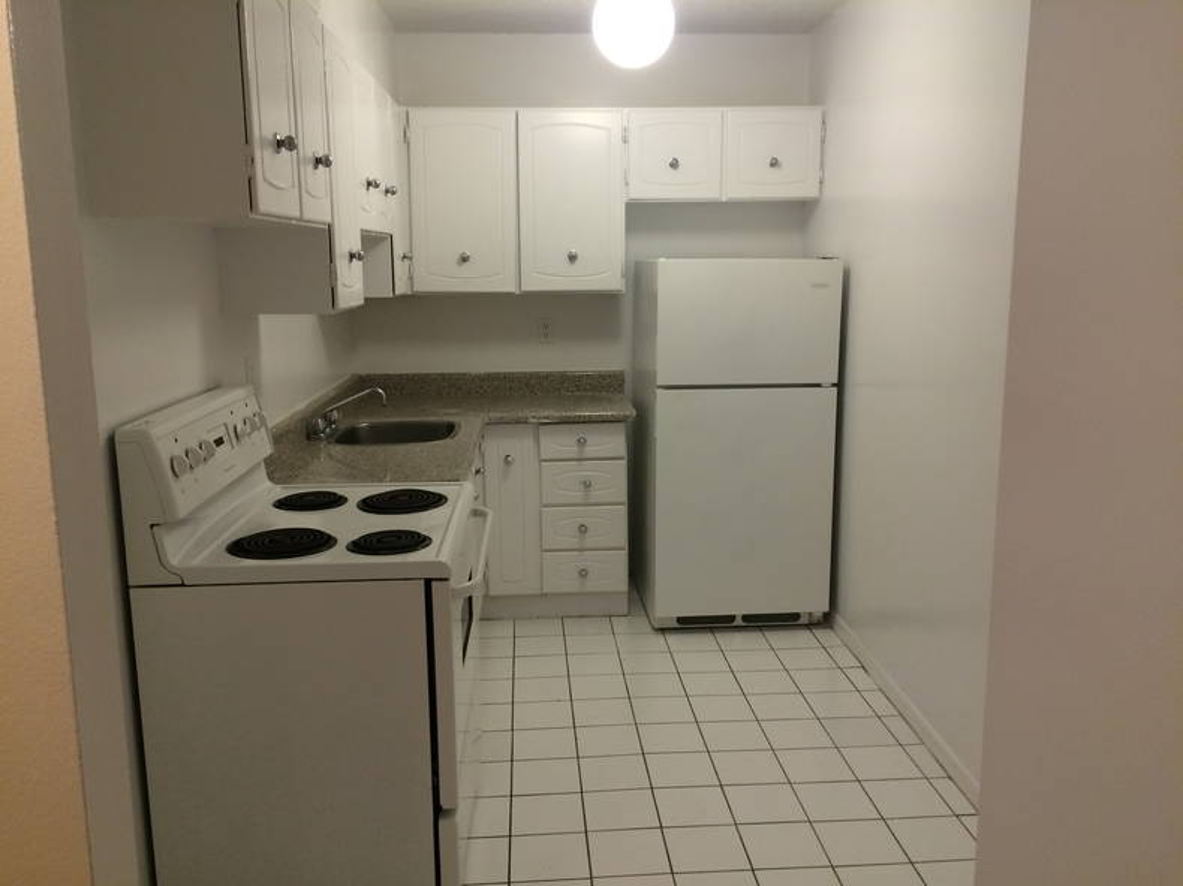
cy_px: 443
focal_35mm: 29
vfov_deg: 48.2
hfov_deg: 61.7
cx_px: 592
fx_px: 991
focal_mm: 4.15
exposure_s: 1/30
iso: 80
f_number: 2.2
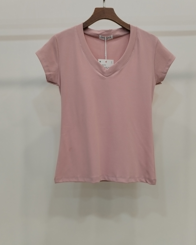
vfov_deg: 49.1
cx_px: 102
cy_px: 124
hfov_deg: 40.1
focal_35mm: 37
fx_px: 268
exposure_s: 1/60
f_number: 1.8
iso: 209
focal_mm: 4.75
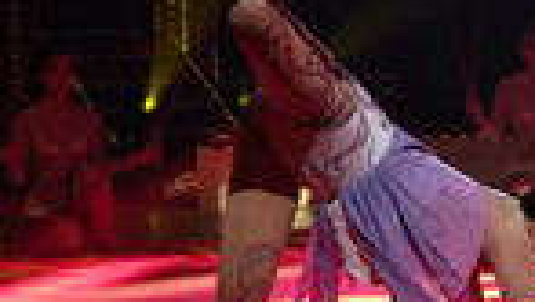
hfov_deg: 13.9
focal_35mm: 151
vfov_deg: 8.0
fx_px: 2144
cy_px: 18
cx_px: 588
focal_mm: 47
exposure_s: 1/640
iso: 1600
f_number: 4.5
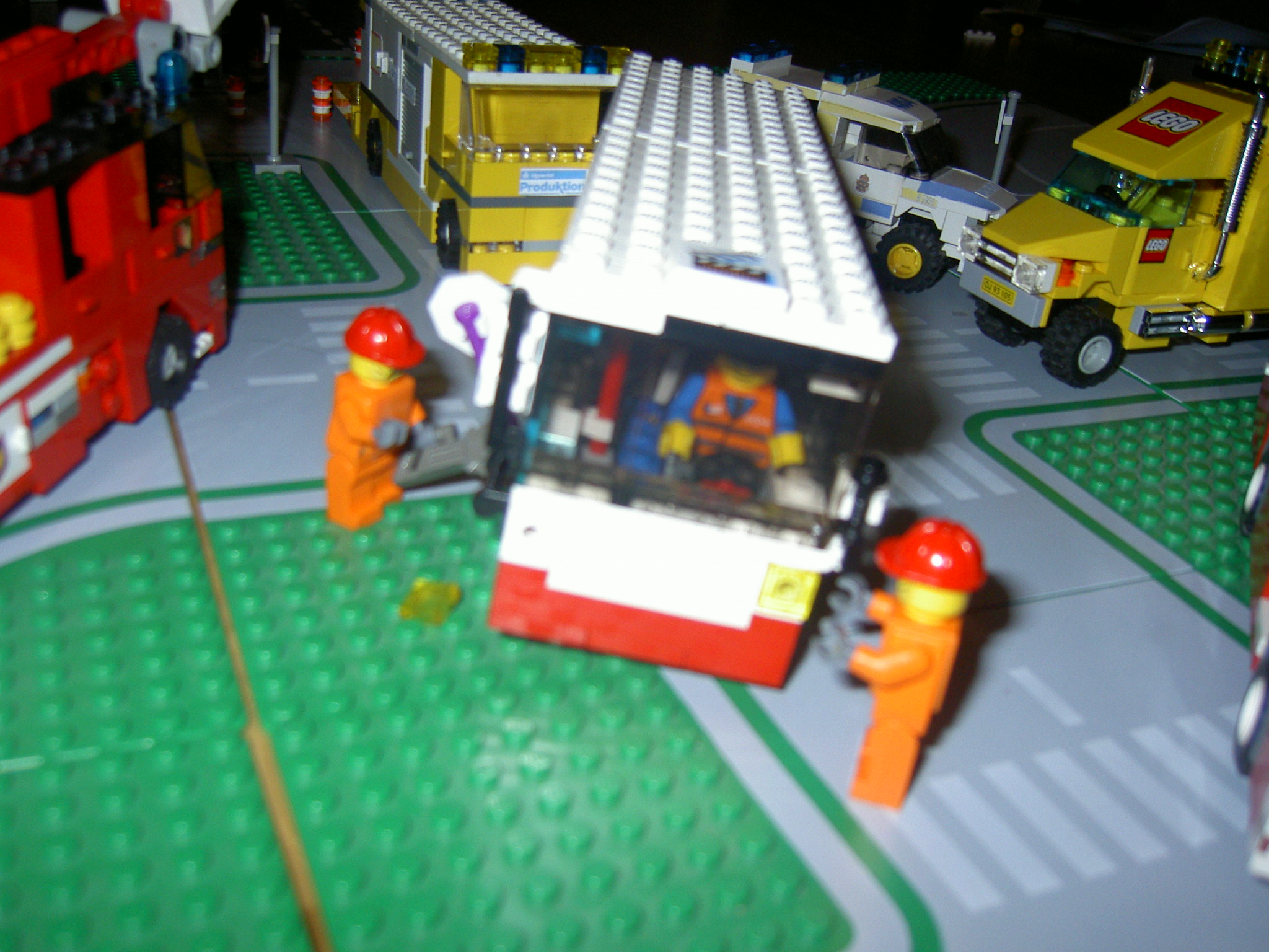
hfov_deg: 54.0
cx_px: 634
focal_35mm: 34
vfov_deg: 41.8
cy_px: 476
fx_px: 1246
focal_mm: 5.6
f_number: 2.8
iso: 100
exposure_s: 1/60
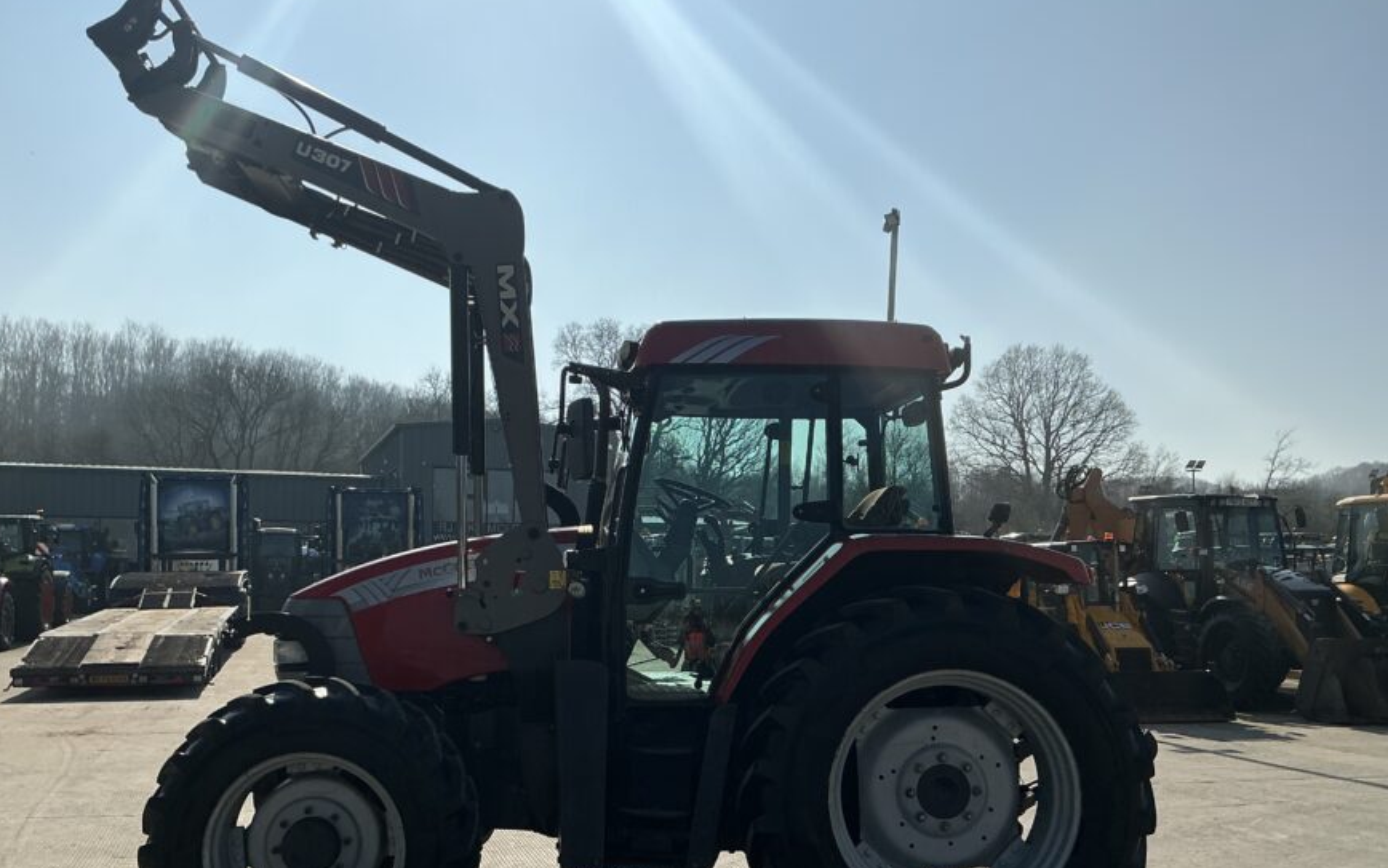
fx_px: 1324
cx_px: 676
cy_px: 520
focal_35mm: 35
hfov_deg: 55.3
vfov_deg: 36.2
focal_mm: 3
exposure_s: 1/6536
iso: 25
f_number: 1.8
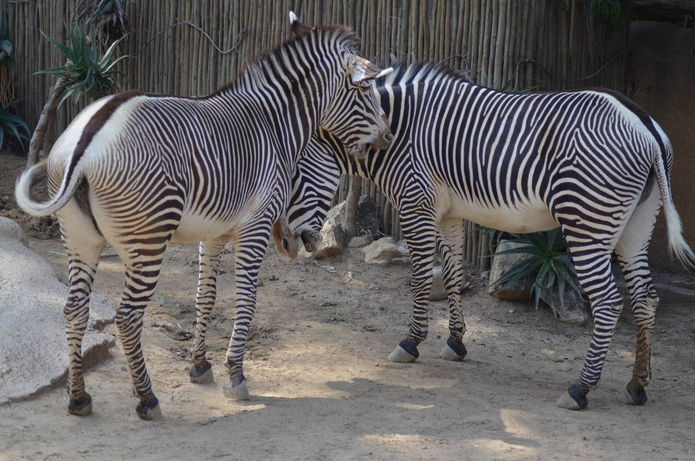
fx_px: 2023
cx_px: 348
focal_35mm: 105
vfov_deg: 13.0
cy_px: 230
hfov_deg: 19.5
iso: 450
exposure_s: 1/1000
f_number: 4
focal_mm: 70
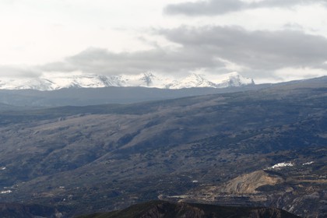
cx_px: 164
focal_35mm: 190
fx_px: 1726
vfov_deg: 7.2
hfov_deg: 10.8
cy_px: 109
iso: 200
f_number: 18
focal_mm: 190
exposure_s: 1/160
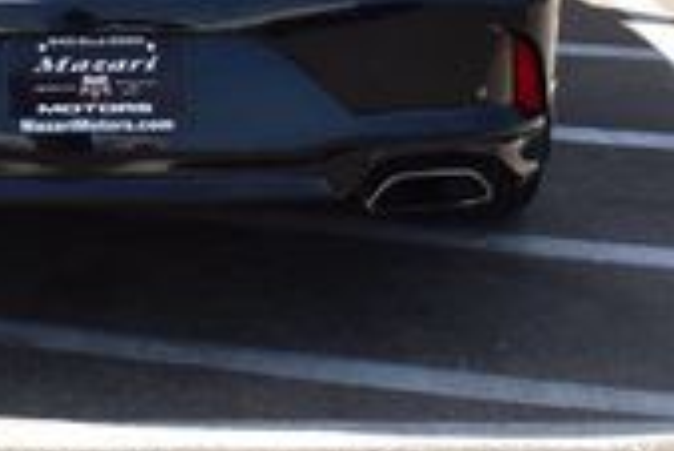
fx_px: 2548
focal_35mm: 136
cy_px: -335
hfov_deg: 14.9
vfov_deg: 9.6
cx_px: 104
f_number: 11
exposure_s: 1/320
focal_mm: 24
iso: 400
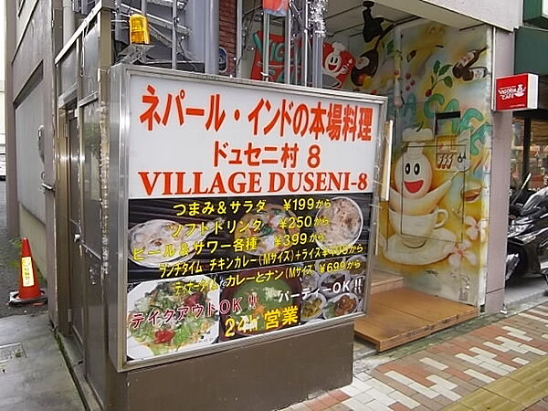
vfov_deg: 51.4
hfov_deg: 65.3
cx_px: 274
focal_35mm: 27
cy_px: 206
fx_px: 427
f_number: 3.2
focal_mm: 4.9
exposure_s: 1/50
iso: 150
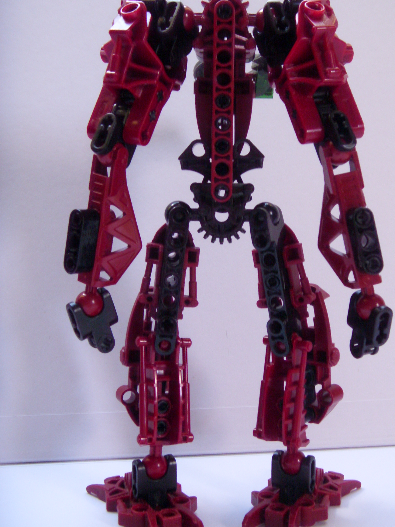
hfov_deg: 35.1
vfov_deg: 45.8
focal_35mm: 41
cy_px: 254
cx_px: 230
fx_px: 624
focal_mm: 7.28
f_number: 3.6
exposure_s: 1/15
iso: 200
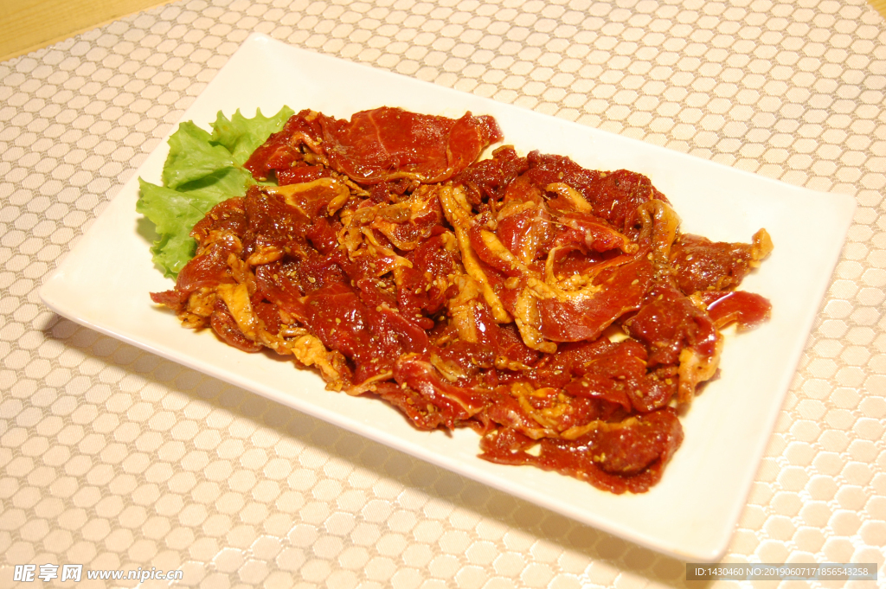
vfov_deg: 28.0
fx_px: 1180
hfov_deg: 41.1
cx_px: 443
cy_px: 294
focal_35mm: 48
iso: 720
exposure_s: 1/30
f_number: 4.5
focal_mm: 32
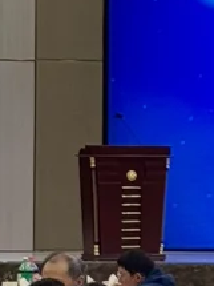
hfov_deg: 4.4
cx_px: 685
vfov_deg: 6.2
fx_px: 2657
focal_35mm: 322
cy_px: 185
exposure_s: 1/95
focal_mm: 6.76
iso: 100
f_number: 1.78
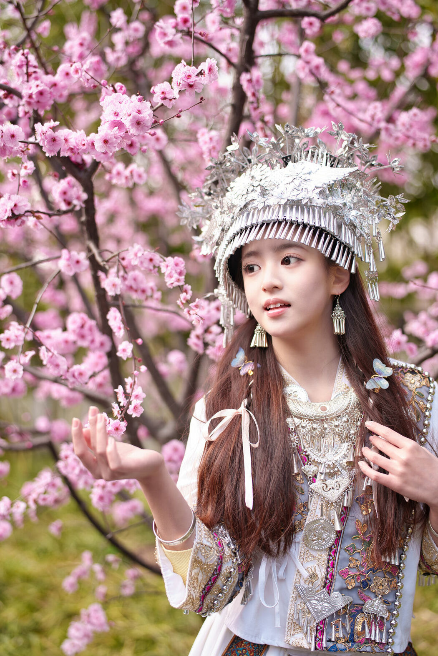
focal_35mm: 50
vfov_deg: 39.6
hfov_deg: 27.0
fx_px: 912
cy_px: 328
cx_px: 219
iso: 100
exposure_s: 1/320
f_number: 1.8
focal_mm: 50
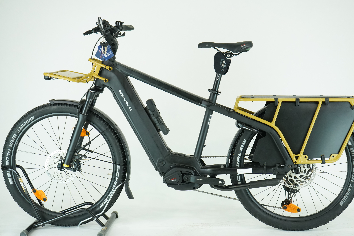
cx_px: 188
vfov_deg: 24.6
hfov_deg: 36.2
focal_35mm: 55
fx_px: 541
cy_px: 111
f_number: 5.6
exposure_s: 1/200
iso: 1600
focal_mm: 50
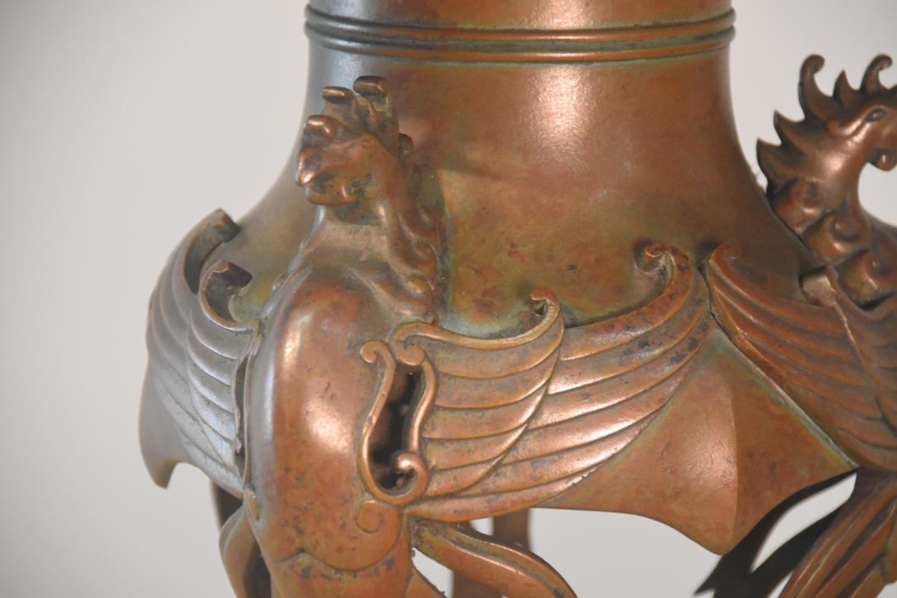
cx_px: 448
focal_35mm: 232
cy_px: 299
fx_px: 5793
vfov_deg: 5.9
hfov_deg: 8.9
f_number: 6
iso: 4000
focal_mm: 155
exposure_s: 1/125
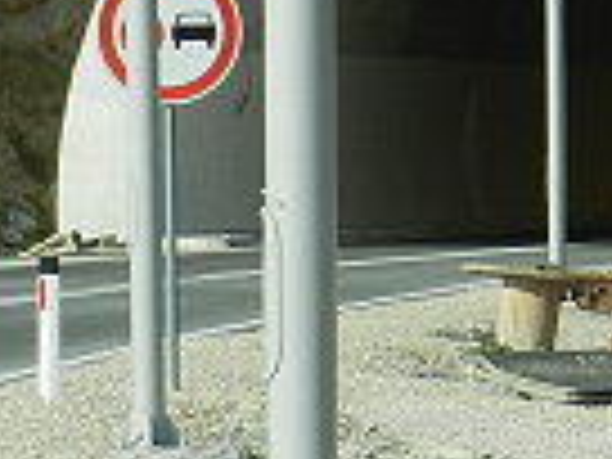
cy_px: -108
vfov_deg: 2.8
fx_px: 9353
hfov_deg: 3.7
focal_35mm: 529
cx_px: 801
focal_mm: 19.1
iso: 160
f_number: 5
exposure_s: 1/800
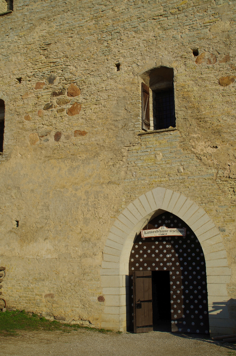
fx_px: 484
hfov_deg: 27.4
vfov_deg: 40.4
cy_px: 178
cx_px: 118
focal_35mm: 49
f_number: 14
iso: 100
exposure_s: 1/160
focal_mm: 33
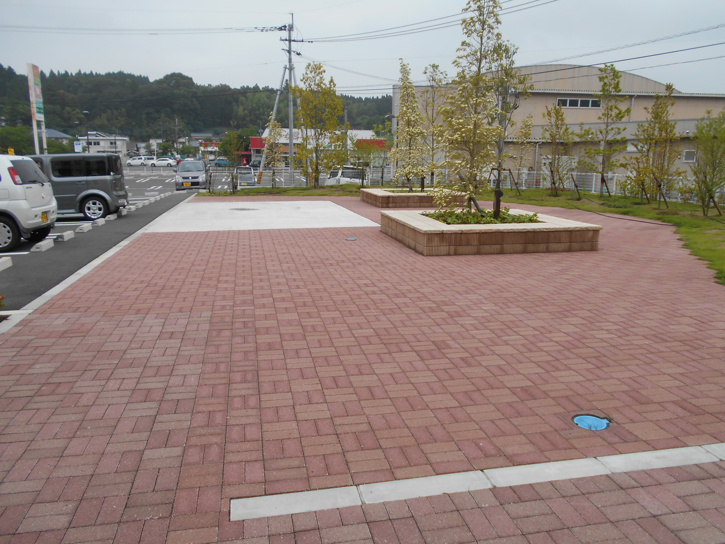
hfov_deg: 67.3
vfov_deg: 53.1
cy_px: 272
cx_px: 362
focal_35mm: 26
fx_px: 545
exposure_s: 1/1250
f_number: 3.2
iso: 80
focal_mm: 4.6
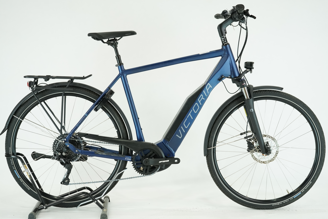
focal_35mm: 62
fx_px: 565
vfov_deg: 21.9
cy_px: 110
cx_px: 164
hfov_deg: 32.4
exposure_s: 1/200
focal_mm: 62
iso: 1600
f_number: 5.6
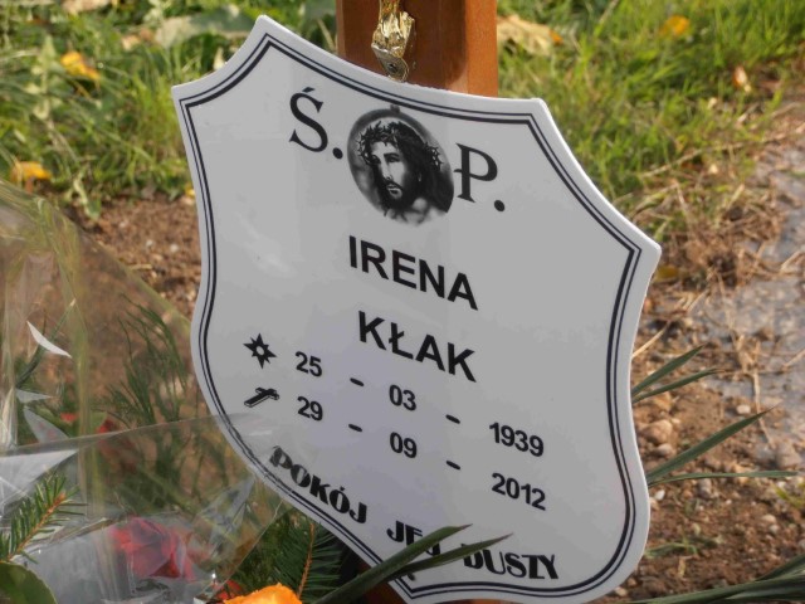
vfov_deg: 10.7
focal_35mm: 138
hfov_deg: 14.3
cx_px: 402
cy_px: 302
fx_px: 3209
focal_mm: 24.39
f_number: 5.8
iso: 80
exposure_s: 1/125
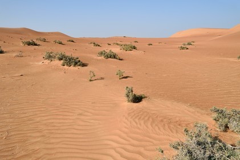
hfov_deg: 58.8
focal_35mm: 32
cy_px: 80
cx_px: 120
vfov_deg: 41.1
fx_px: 213
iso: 200
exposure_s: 1/200
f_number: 14
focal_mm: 32
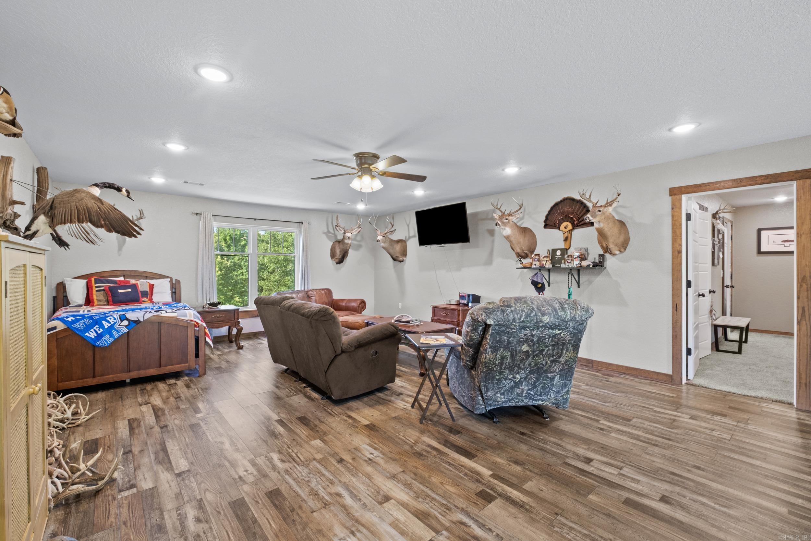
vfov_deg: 77.3
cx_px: 406
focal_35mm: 15
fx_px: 338
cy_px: 270
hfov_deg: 100.4
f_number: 9
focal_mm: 10
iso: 400
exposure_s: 1
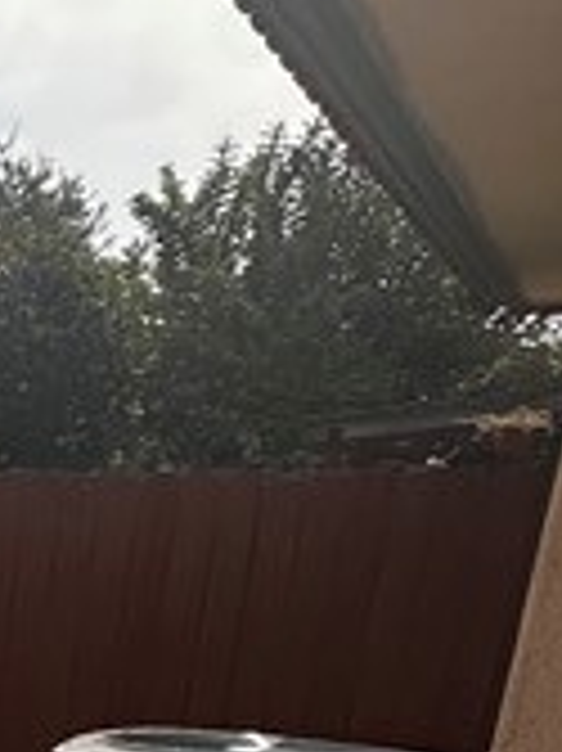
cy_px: 1076
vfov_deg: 20.1
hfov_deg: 12.7
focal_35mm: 86
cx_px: -832
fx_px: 1864
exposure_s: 1/2681
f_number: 2.2
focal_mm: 2.22
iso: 50
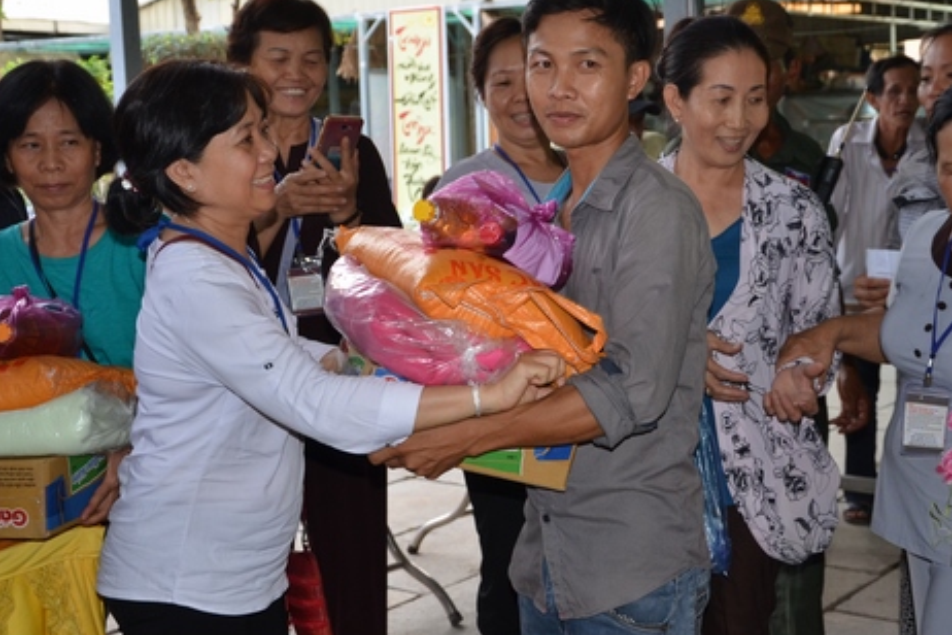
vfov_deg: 23.0
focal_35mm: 59
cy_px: 253
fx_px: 1560
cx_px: 552
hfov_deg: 33.9
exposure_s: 1/60
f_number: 4.5
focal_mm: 28
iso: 640
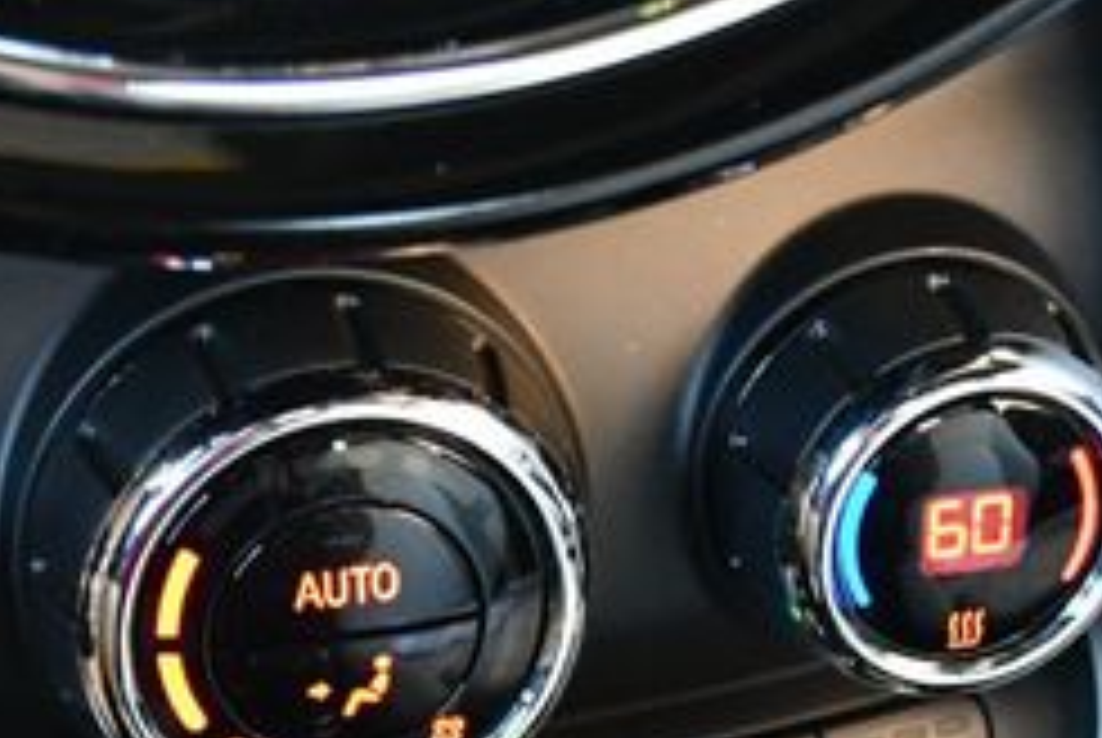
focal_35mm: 115
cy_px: 814
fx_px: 3524
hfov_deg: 17.7
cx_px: 328
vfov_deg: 11.8
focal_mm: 22
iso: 3200
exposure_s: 1/125
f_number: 3.8
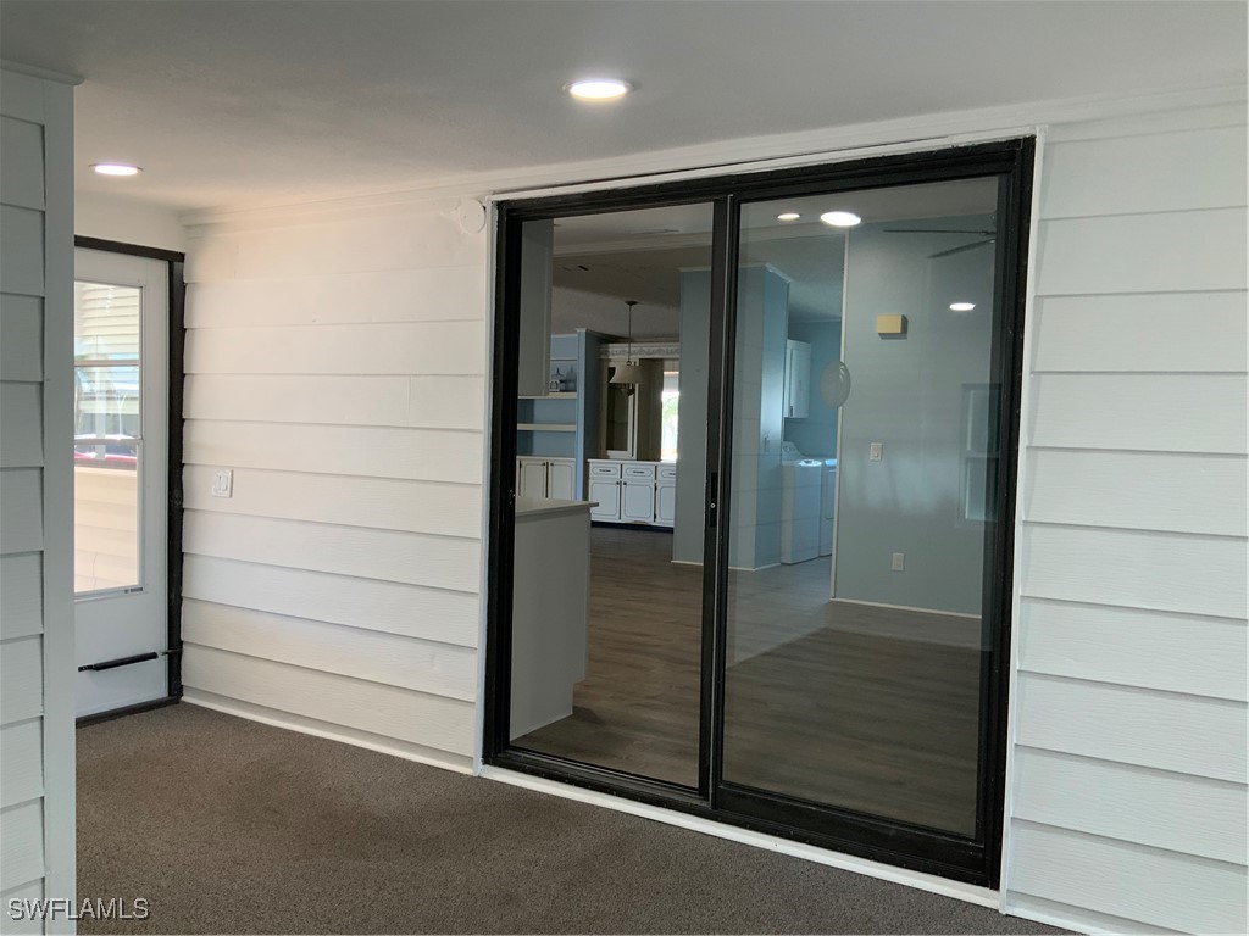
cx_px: 624
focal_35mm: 29
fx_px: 1046
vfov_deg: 48.2
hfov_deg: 61.7
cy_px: 468
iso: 64
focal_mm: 3
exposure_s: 1/120
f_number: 1.8
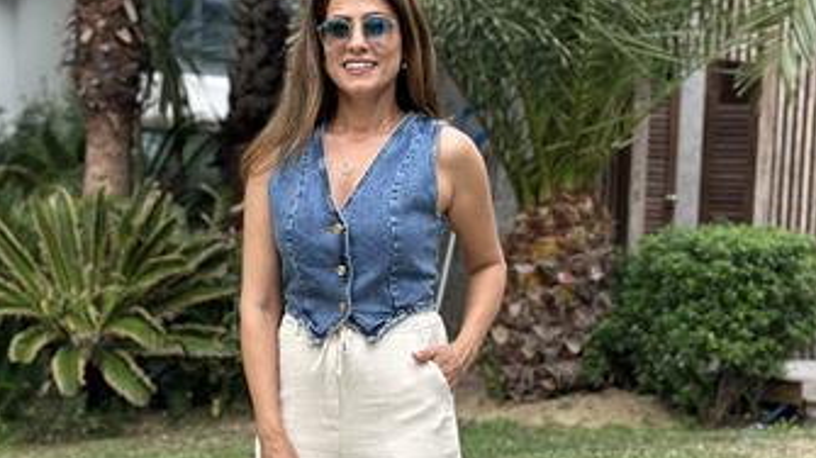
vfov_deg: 15.1
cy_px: 382
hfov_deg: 26.9
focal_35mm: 79
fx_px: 1708
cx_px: 373
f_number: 1.78
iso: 80
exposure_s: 1/365
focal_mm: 6.86
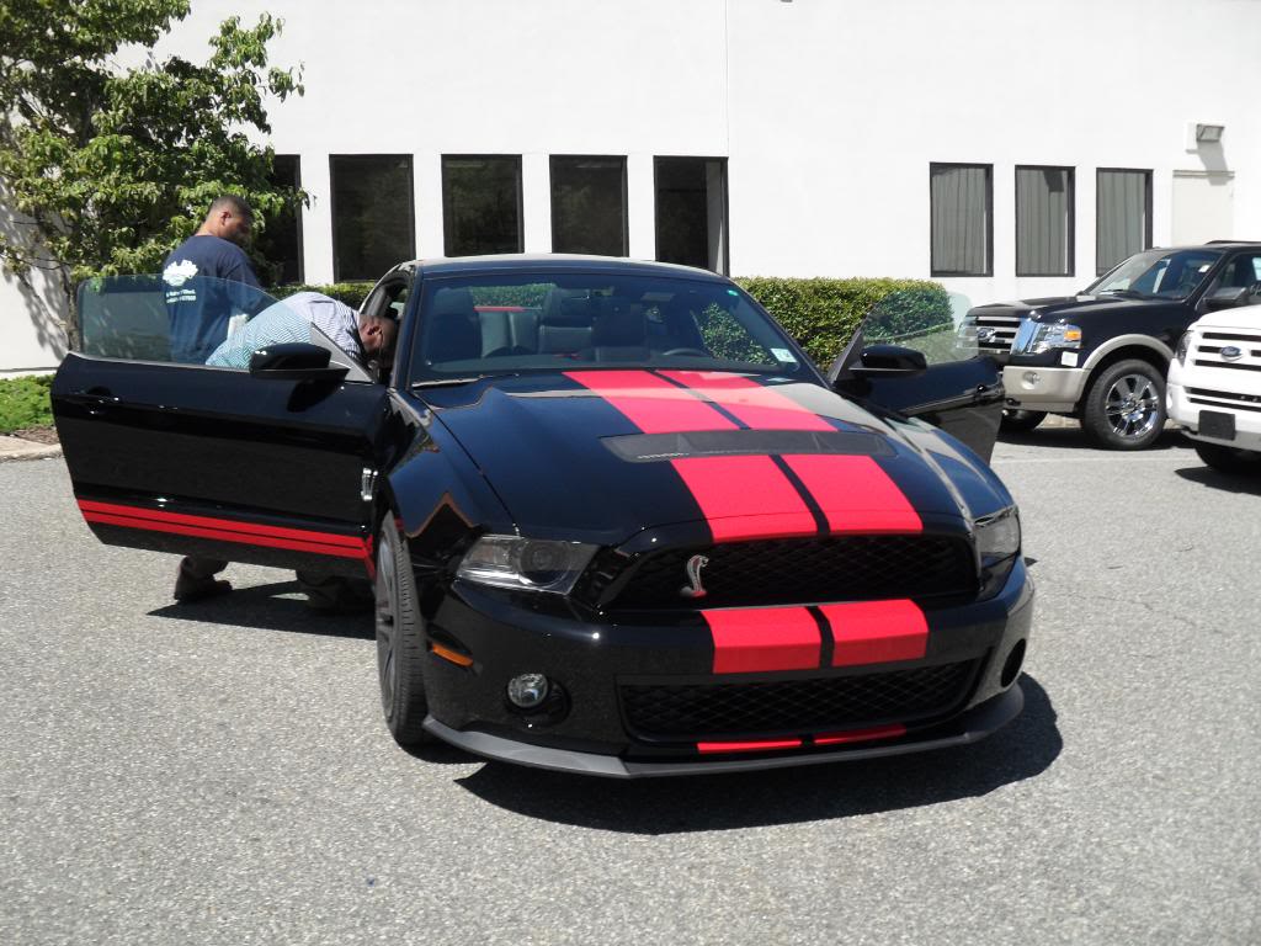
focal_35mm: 35
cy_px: 473
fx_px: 1275
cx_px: 630
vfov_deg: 40.7
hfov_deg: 52.6
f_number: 8.9
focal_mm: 6.2
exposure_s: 1/125
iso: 100
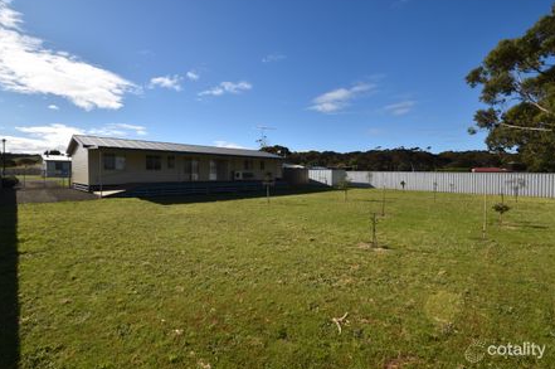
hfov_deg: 96.8
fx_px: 246
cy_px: 178
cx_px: 271
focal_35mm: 16
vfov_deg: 73.6
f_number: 13
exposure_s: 1/200
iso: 100
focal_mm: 10
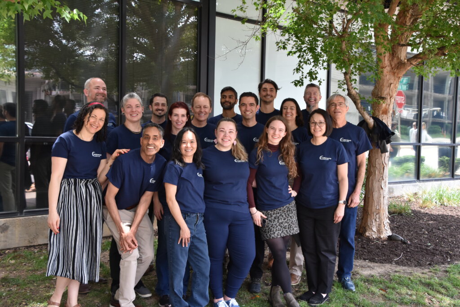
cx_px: 230
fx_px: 537
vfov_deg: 31.9
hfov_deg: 46.4
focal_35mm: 42
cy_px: 154
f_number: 8
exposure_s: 1/250
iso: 800
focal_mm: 28
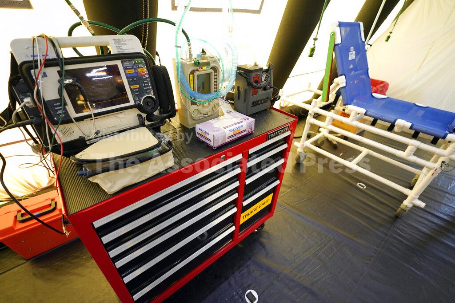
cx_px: 228
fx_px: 202
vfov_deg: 73.8
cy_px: 152
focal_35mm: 16
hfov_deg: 96.7
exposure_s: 1/250
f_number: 2.8
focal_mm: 16
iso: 1250
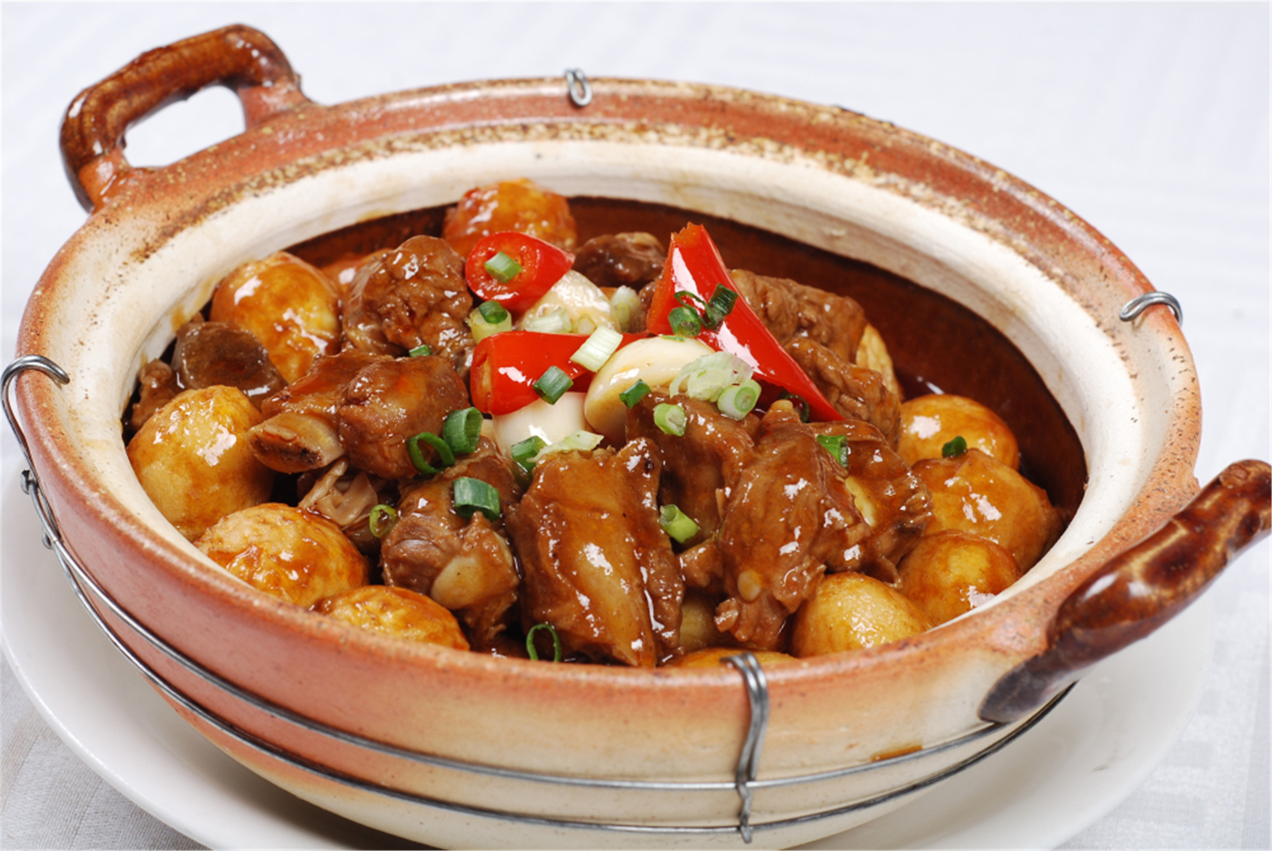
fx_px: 2652
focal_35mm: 75
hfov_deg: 27.0
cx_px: 636
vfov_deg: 18.2
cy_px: 426
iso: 100
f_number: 9
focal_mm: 50
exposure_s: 1/160
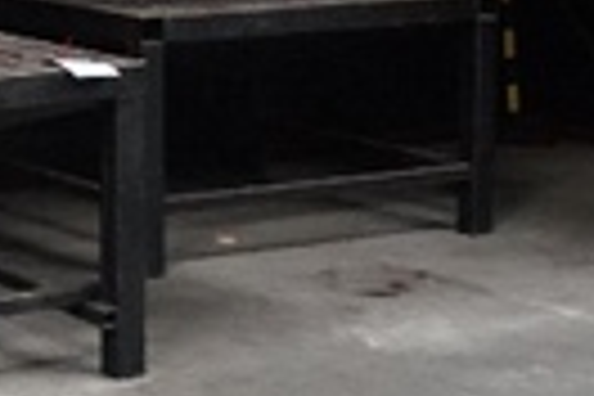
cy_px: 27
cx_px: -58
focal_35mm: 131
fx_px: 2161
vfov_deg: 10.4
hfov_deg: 15.2
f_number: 3.5
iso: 3200
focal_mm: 16
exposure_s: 1/160
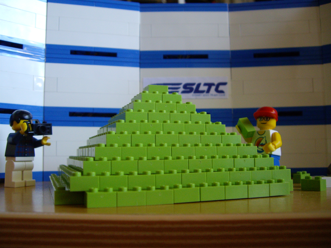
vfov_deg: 37.7
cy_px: 124
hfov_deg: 49.0
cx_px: 166
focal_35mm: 38
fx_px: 363
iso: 200
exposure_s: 1/15
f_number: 2.7
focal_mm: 6.2
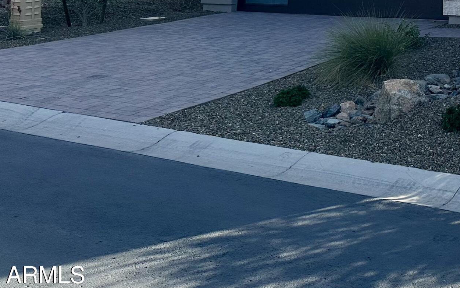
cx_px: 498
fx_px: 765
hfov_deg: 30.2
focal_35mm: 61
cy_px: -101
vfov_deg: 19.4
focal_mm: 6.86
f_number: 1.78
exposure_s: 1/7042
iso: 80
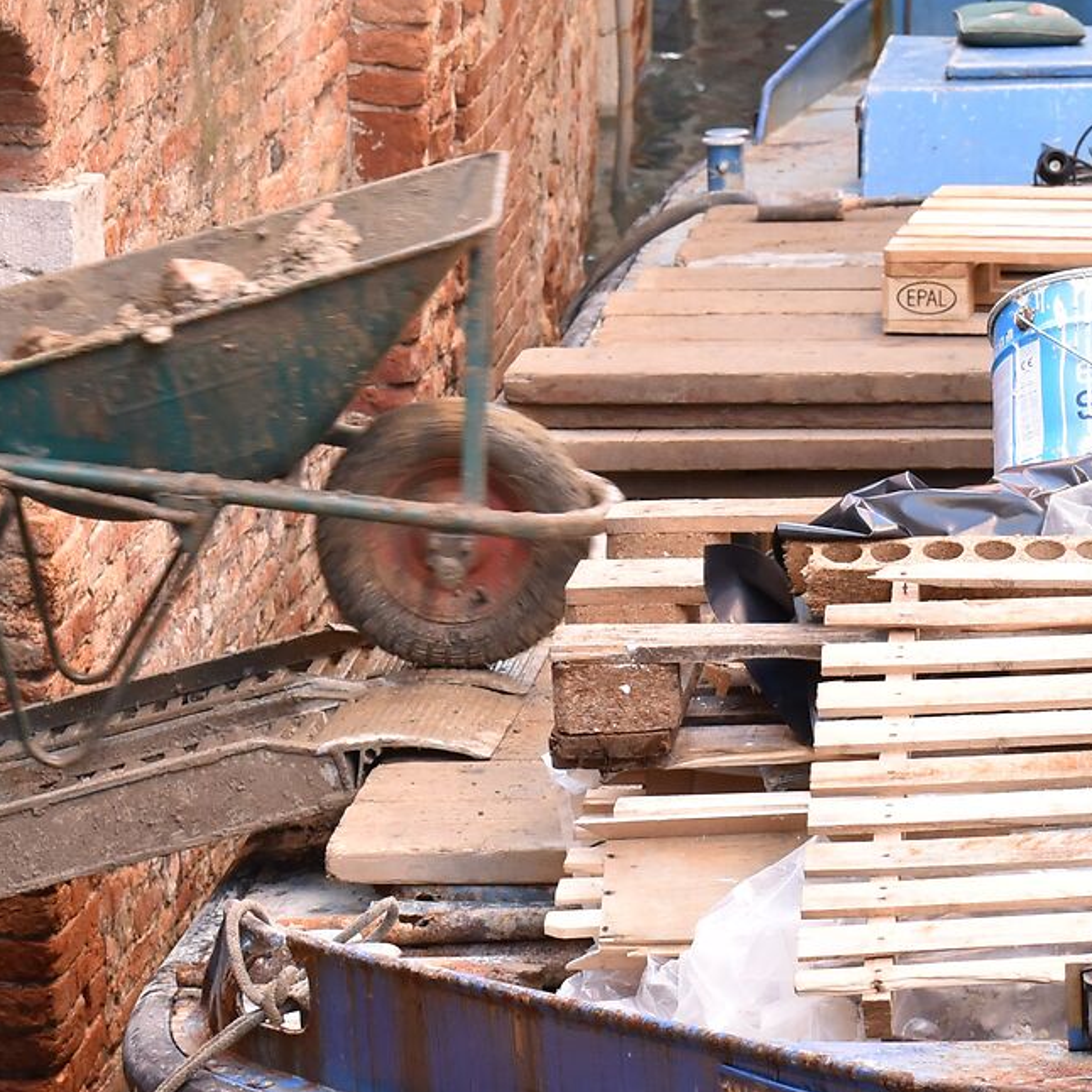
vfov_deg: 7.9
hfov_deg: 7.9
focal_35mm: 221
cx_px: 563
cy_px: 742
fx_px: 7888
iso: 1600
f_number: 7.1
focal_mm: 70
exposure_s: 1/80
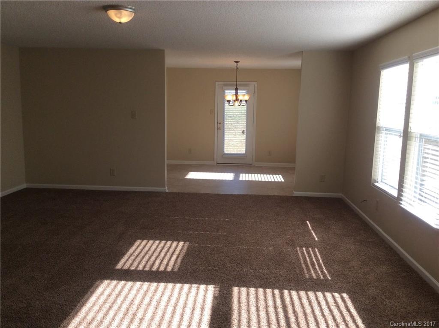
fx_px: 405
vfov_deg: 44.0
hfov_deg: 56.9
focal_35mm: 32
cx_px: 220
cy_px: 164
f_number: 2.4
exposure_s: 1/191
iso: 32
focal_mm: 3.3
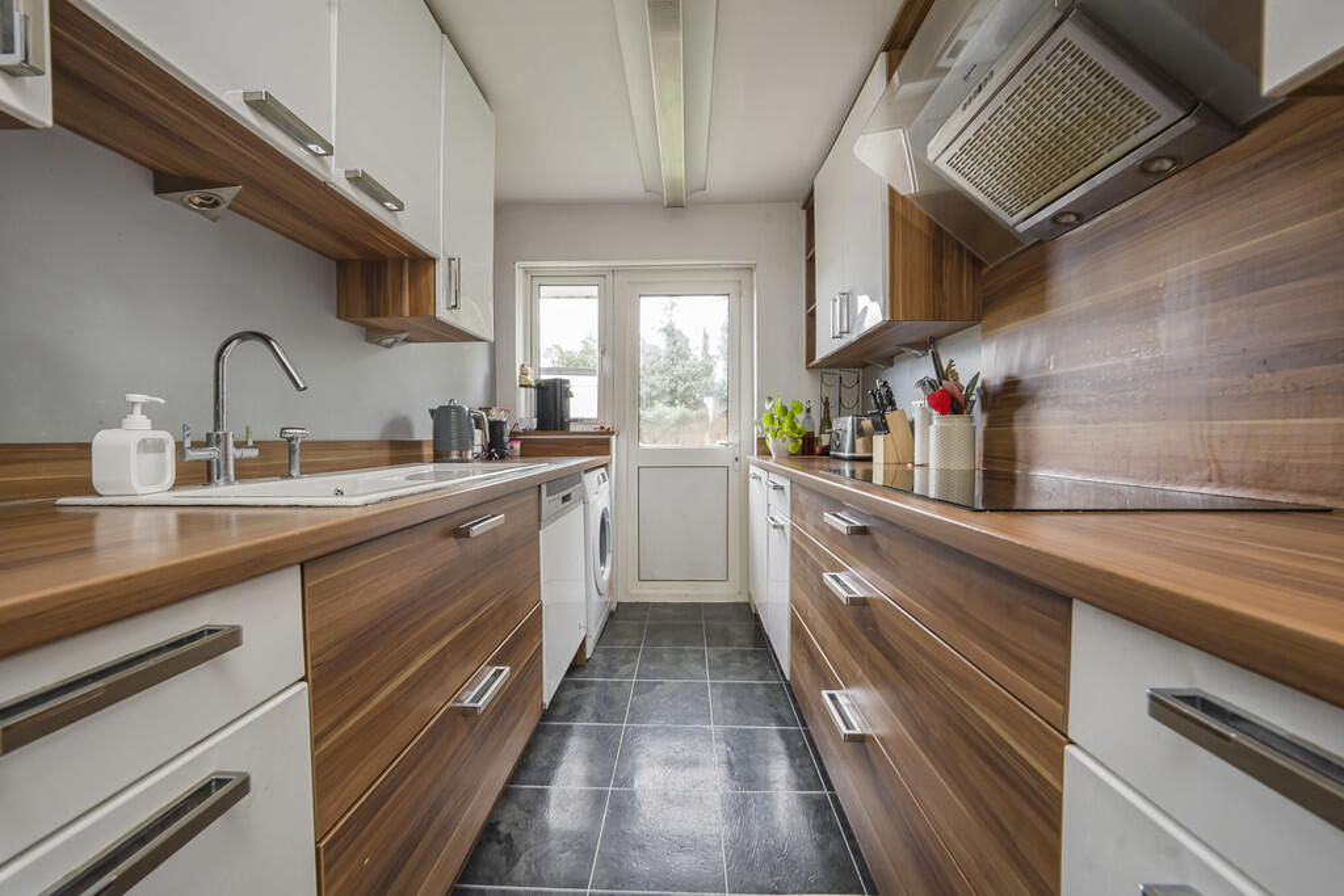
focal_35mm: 12
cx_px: 672
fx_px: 448
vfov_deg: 90.0
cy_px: 448
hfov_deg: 112.6
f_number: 9
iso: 320
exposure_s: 1/2.5
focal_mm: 12
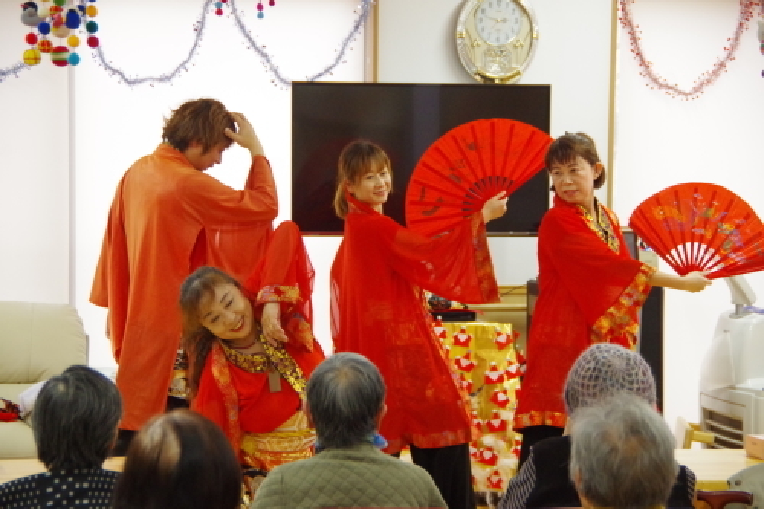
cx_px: 382
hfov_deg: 16.1
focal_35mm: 127
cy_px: 254
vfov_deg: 10.8
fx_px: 2694
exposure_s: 1/125
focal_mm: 85
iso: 3200
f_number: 5.6
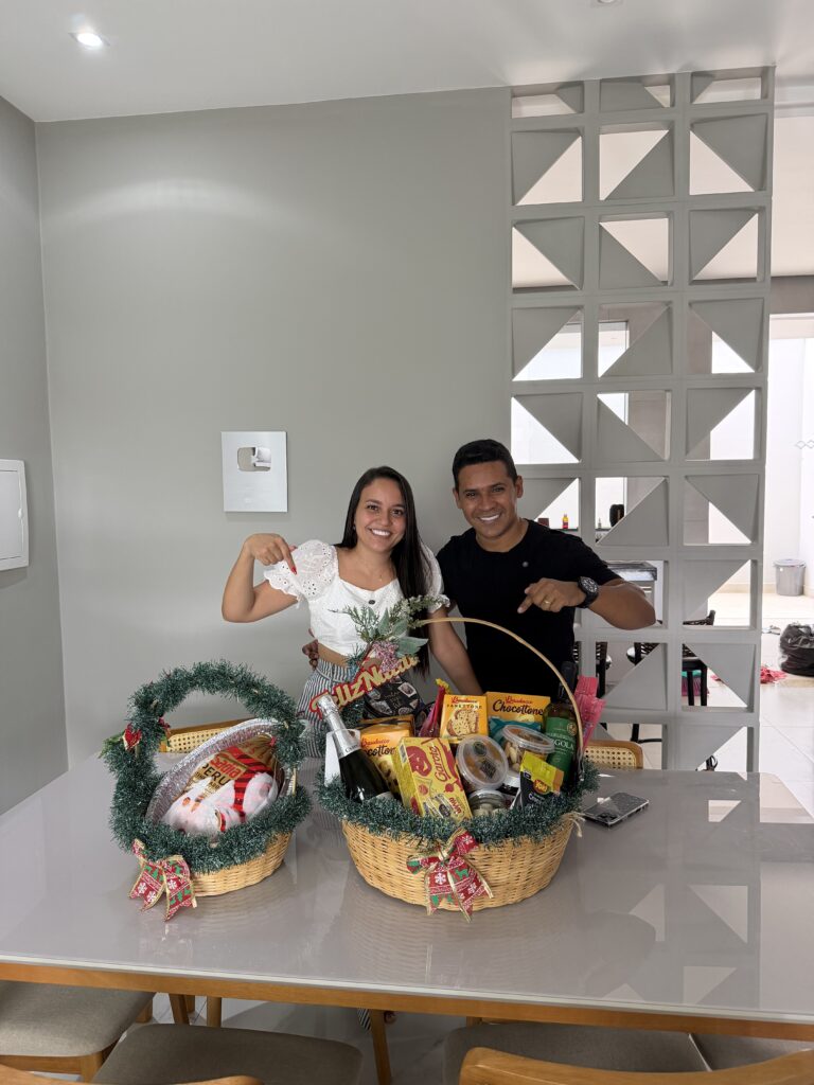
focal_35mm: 24
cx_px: 407
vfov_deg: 71.6
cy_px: 542
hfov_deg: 56.8
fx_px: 752
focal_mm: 6.76
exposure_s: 1/120
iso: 250
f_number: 1.78
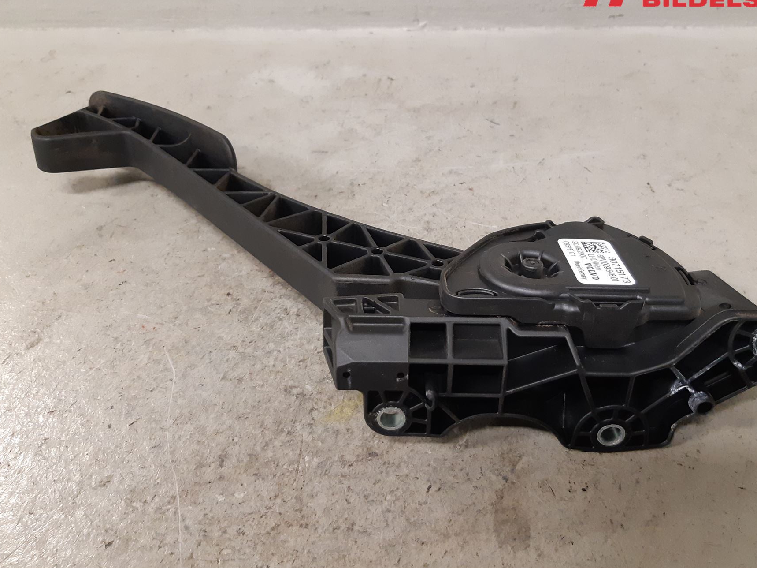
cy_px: 271
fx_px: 678
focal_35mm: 31
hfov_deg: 58.3
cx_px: 403
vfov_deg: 45.4
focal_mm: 3.93
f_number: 1.7
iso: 250
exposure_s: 1/50
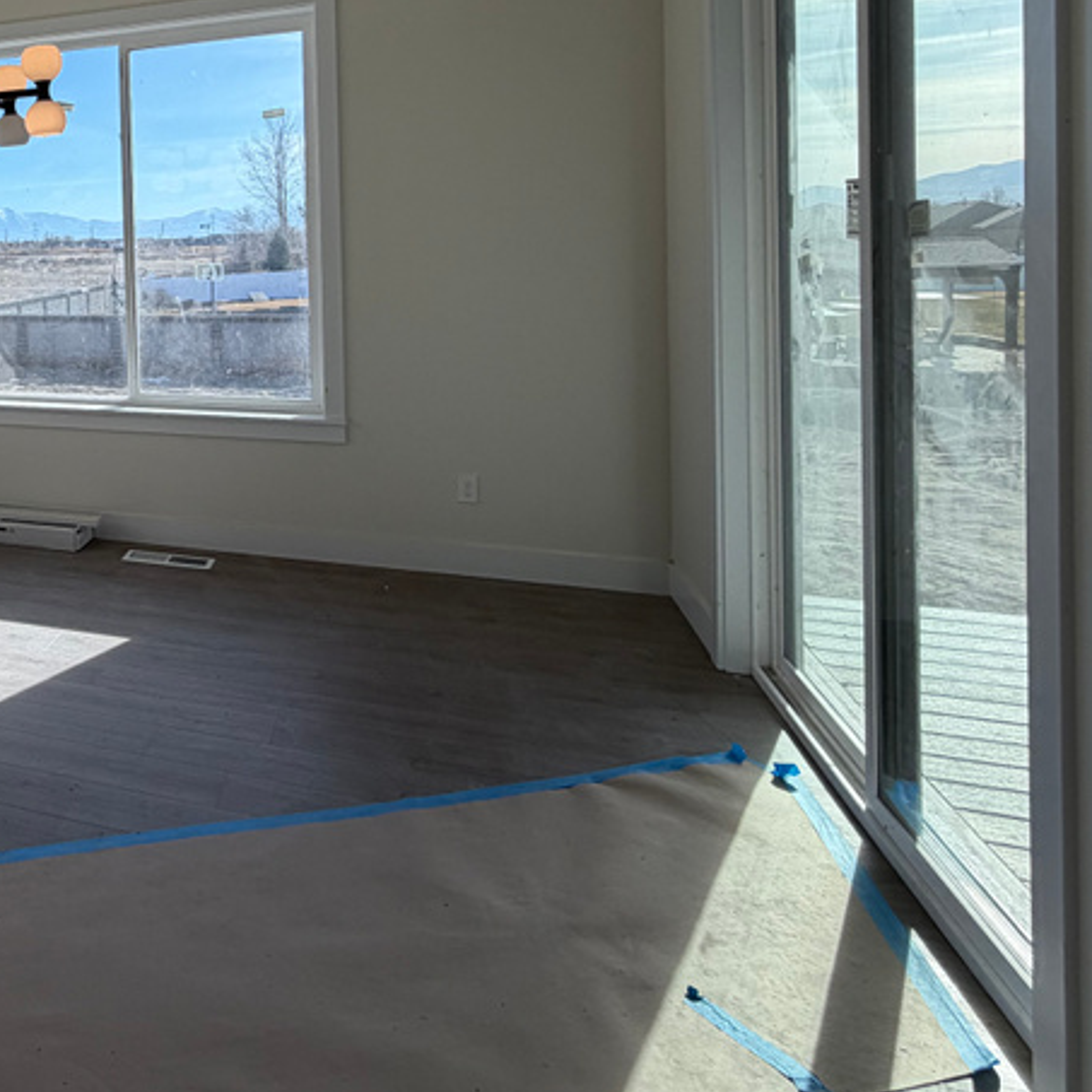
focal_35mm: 28
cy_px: 260
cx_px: -14
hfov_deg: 47.1
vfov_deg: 54.4
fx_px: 999
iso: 40
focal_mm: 2.22
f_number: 2.2
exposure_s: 1/574
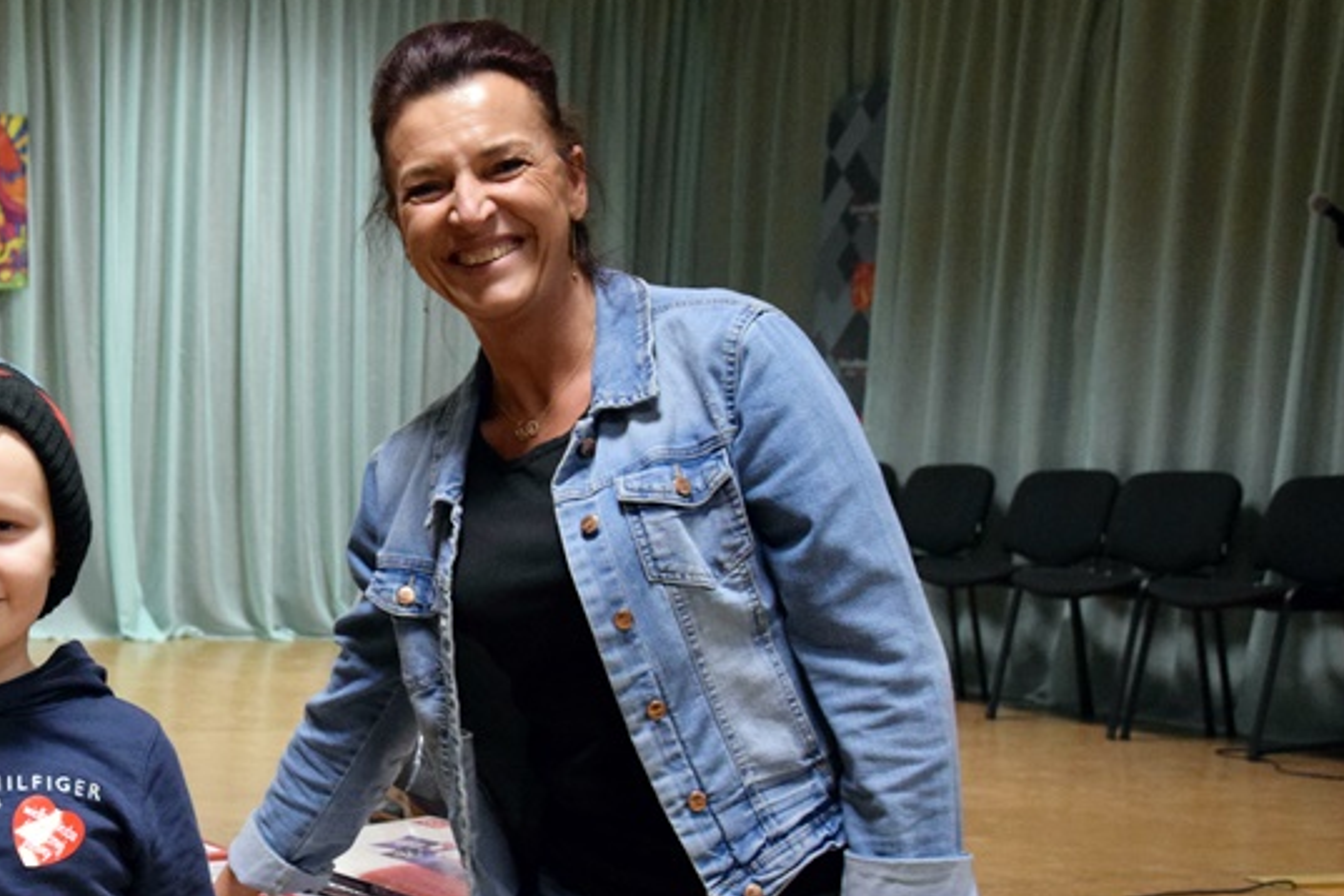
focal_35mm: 63
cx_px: 275
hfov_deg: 31.2
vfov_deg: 21.5
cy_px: 613
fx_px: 2346
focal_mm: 25
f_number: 4.5
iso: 3200
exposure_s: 1/100
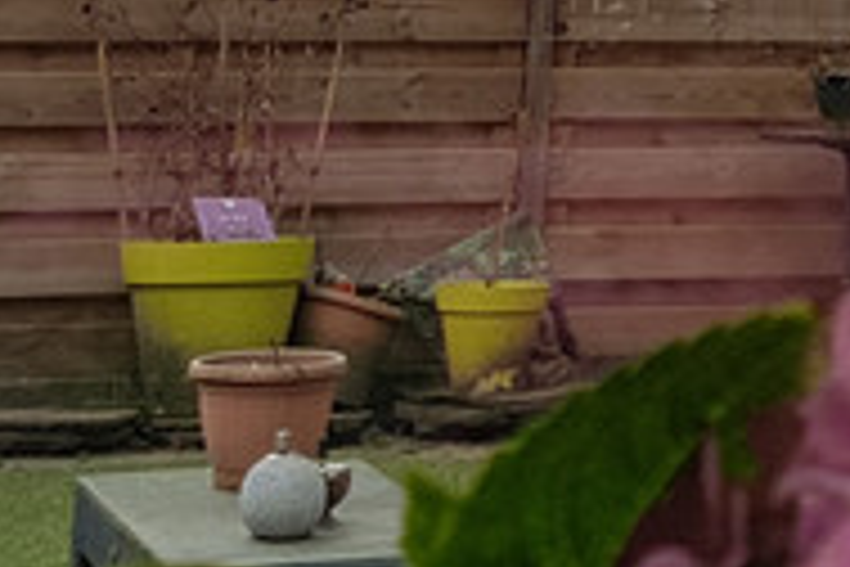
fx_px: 3612
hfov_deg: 13.0
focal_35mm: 153
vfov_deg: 8.5
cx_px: 1059
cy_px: -616
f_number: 1.7
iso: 40
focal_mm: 4.2
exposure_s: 1/243
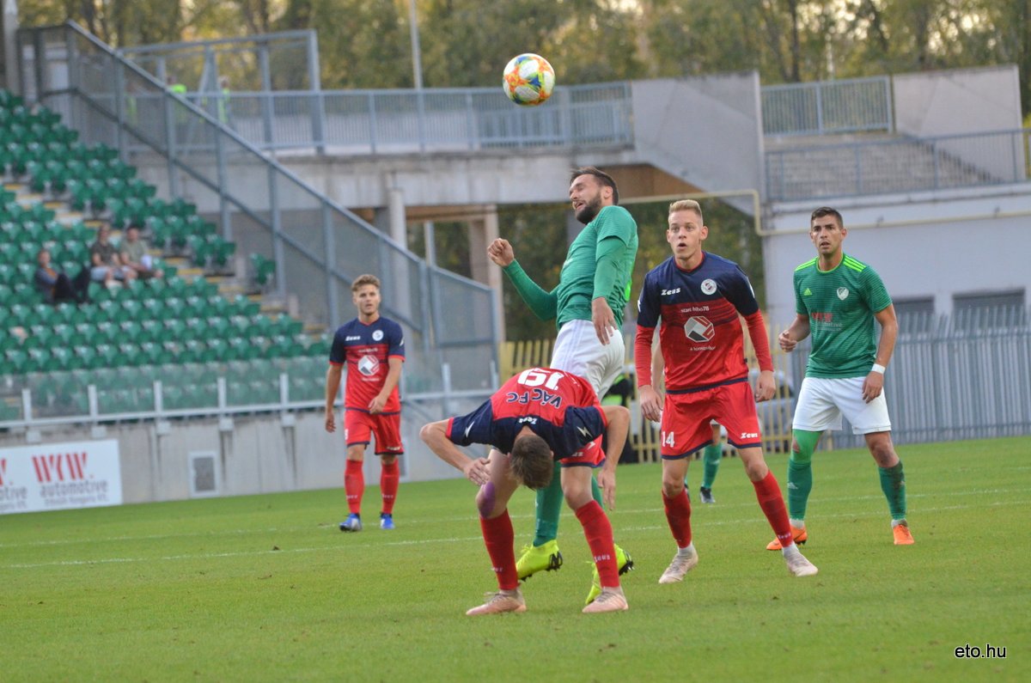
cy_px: 342
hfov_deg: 6.9
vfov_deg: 4.6
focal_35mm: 300
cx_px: 516
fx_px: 8575
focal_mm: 200
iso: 2000
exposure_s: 1/1000
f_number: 5.3
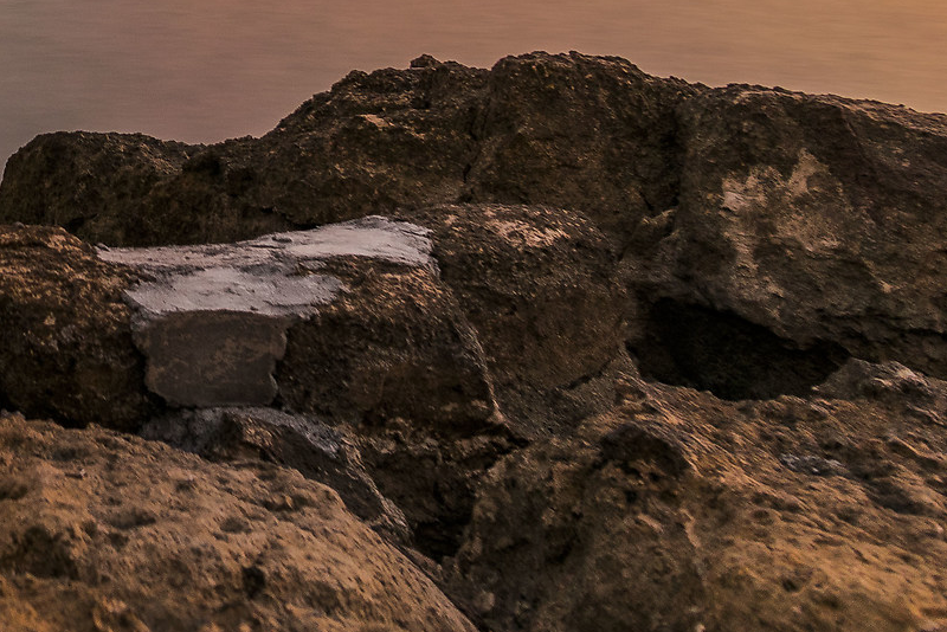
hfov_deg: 28.2
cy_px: -297
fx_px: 1579
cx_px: -249
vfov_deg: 19.8
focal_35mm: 60
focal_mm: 20
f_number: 5
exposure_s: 30
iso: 250
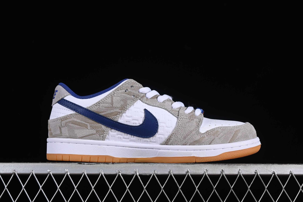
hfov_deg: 27.0
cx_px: 152
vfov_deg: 18.2
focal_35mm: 75
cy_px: 101
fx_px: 631
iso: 160
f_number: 8
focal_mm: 50
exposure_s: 1/80
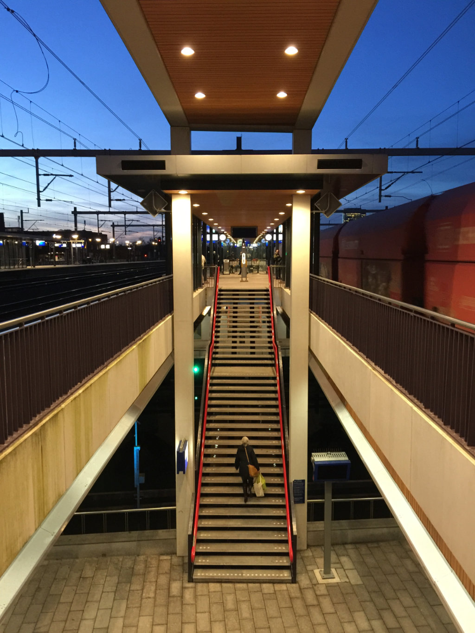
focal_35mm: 29
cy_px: 316
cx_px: 238
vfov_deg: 61.7
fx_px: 531
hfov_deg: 48.2
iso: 160
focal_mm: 4.2
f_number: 2.2
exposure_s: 1/17
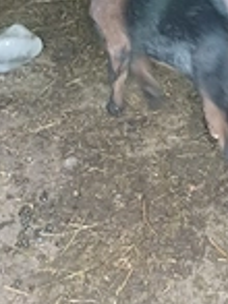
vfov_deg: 28.5
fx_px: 598
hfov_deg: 21.2
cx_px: 195
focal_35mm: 68
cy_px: 114
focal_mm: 4.65
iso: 640
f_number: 1.8
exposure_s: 1/20
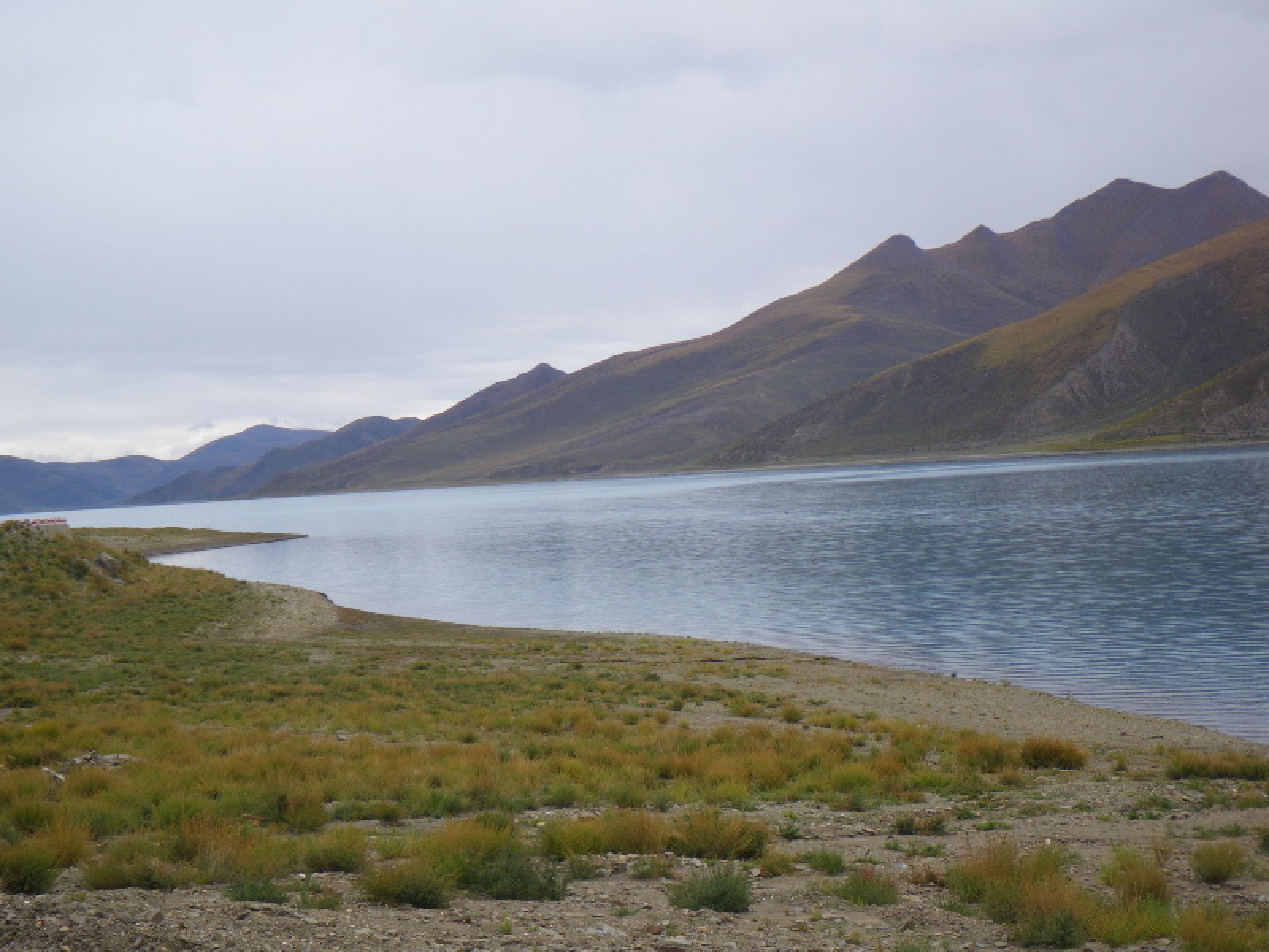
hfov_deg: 25.3
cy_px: 476
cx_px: 634
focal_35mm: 77
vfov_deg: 19.1
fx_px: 2823
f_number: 4.8
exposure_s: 1/160
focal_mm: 13.7
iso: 50
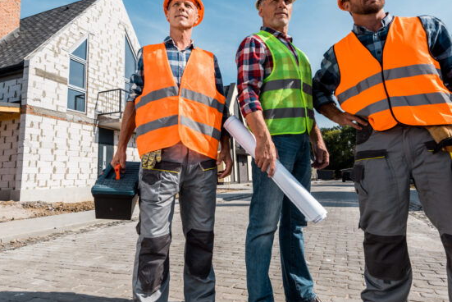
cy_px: 120
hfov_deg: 69.0
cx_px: 191
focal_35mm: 26
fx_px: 327
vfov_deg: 49.3
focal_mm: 14
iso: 100
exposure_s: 1/3200
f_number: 4
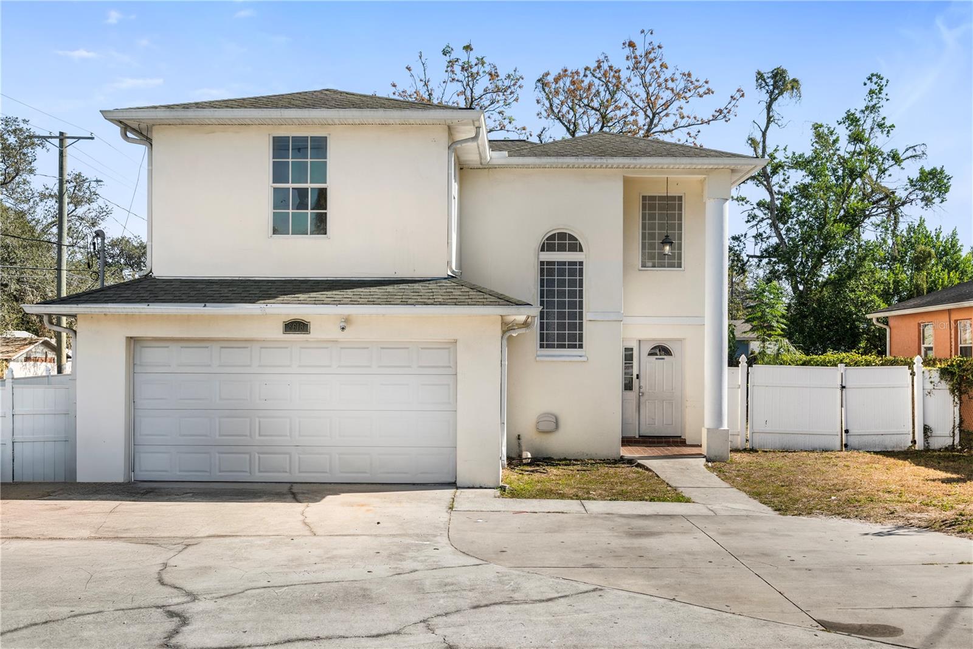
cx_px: 486
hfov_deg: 54.4
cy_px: 324
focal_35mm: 35
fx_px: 946
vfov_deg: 37.8
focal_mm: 35
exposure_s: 1/13
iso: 100
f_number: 8
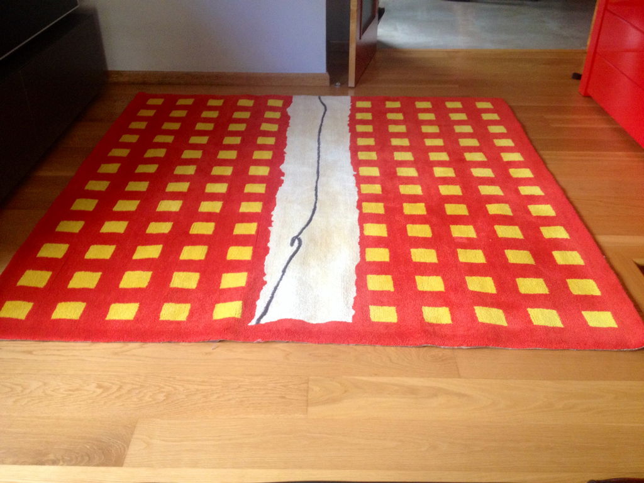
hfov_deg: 52.6
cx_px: 322
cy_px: 242
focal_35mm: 35
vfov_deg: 40.7
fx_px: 651
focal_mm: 4.28
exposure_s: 1/20
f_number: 2.4
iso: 200
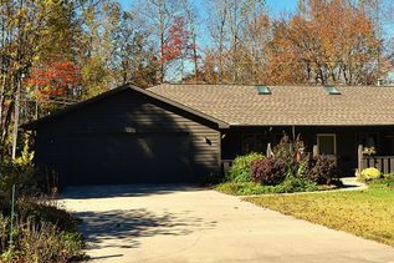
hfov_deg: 37.2
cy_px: 110
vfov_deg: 25.9
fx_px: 569
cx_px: 297
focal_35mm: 52
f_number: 8
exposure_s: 1/250
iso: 100
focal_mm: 22
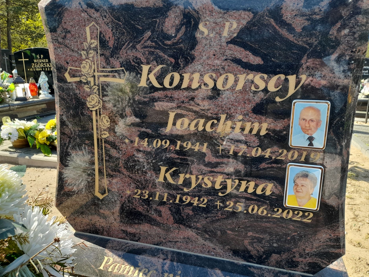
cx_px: 195
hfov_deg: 65.3
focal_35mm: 27
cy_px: 129
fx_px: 288
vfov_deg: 51.3
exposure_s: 1/105
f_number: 2
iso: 20
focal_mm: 4.6
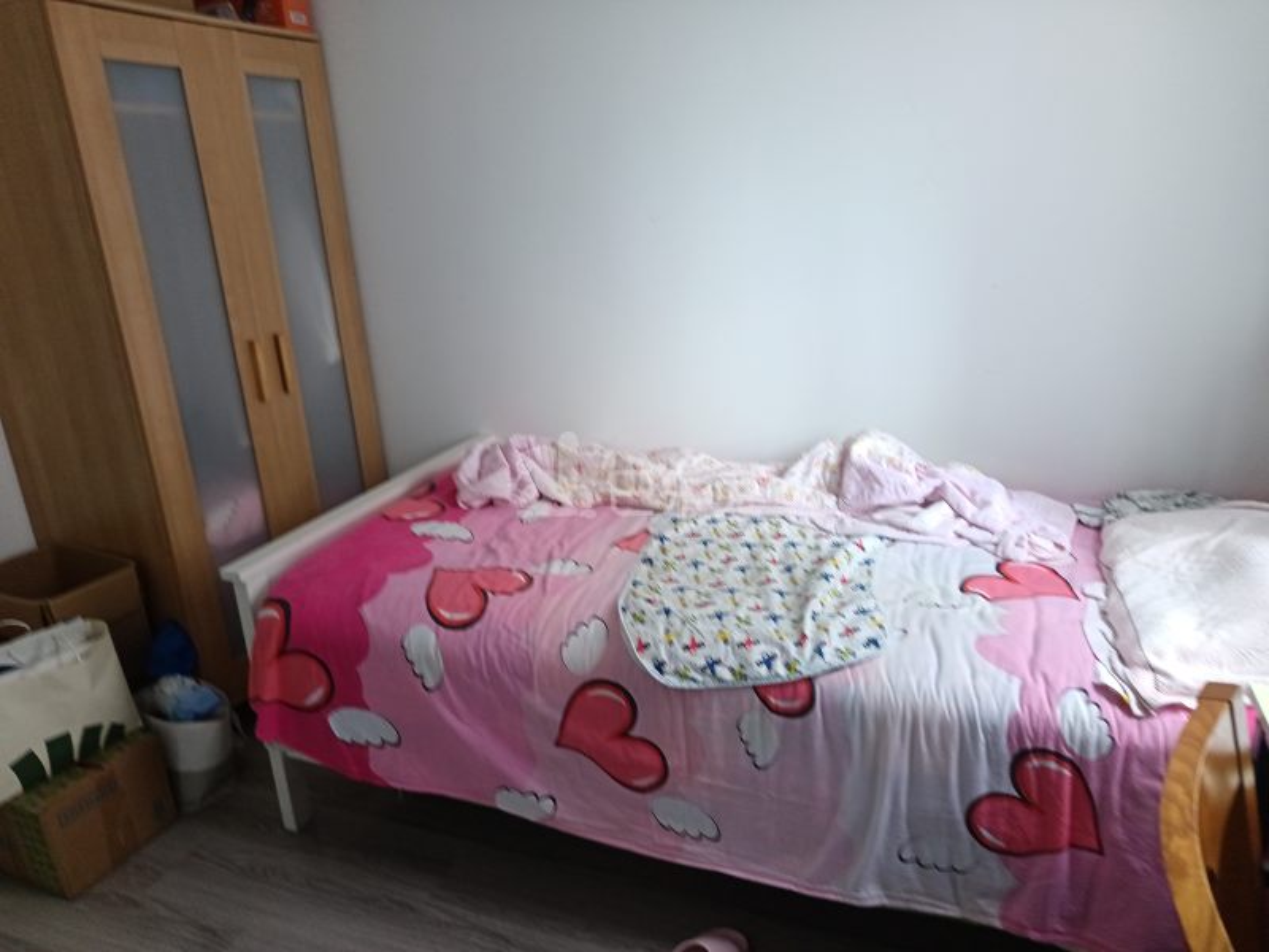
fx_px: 880
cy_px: 476
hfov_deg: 71.6
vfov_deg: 56.8
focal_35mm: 24
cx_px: 634
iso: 949
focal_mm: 5.25
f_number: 1.75
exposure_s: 1/25
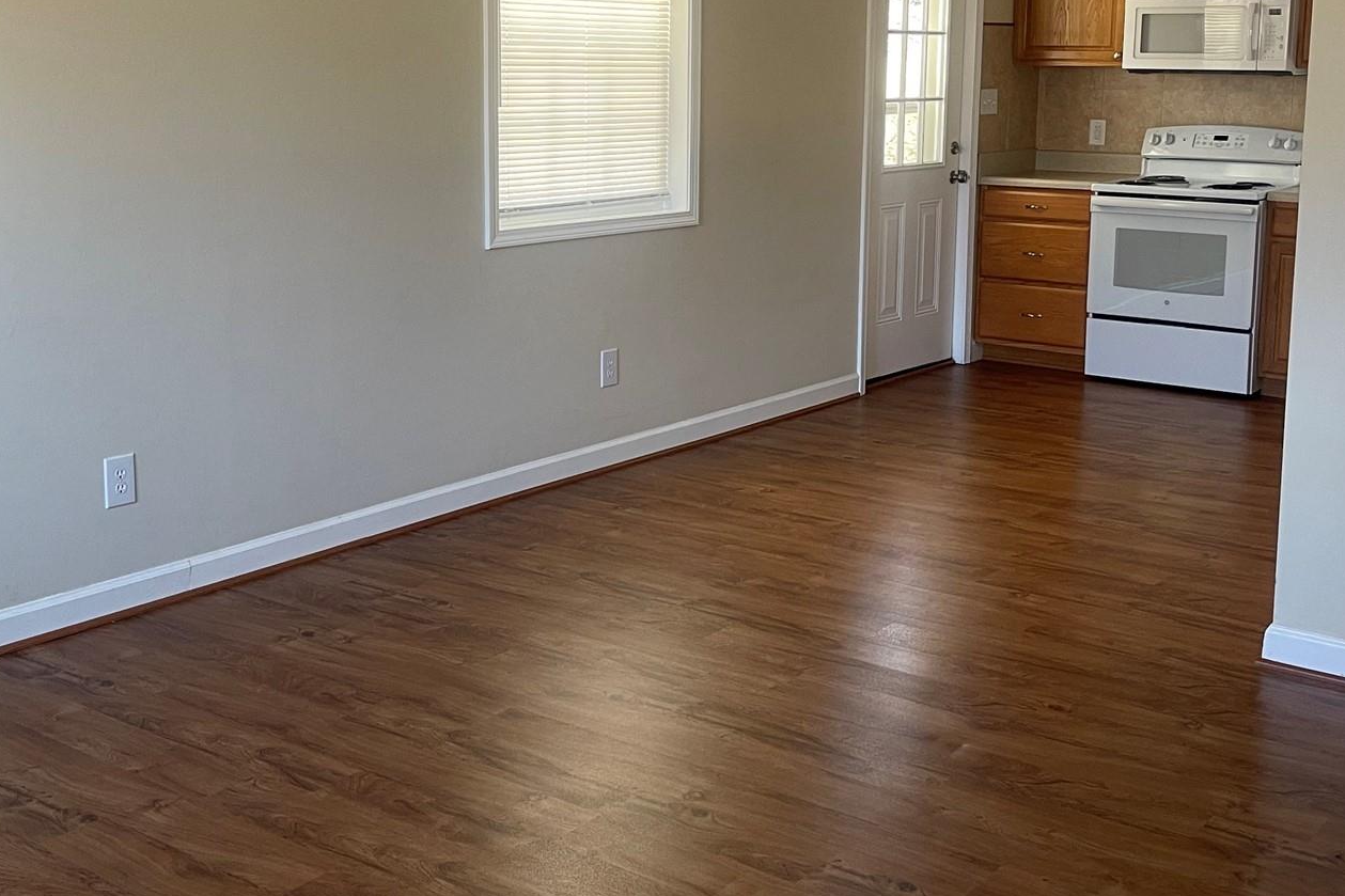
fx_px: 1644
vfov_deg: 30.2
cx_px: 642
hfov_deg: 44.5
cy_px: 286
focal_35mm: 44
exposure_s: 1/60
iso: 160
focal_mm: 5.1
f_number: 1.6
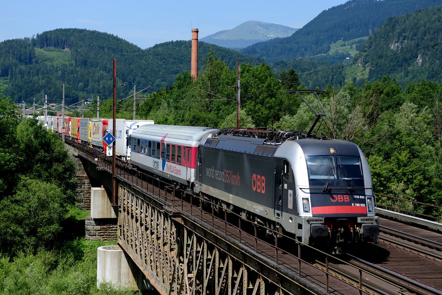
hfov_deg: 26.0
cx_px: 234
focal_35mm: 78
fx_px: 958
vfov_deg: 17.5
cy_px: 137
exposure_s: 1/1600
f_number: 5.6
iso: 200
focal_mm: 70
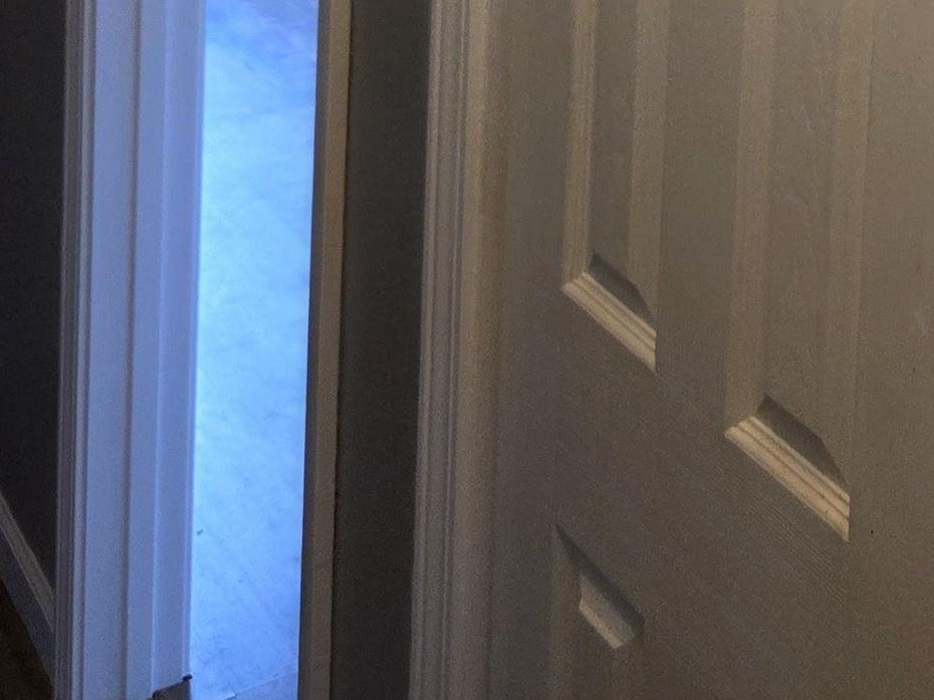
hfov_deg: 22.9
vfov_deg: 17.0
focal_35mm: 76
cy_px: -434
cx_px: 1206
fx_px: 2050
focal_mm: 6.3
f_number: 1.7
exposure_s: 1/120
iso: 320
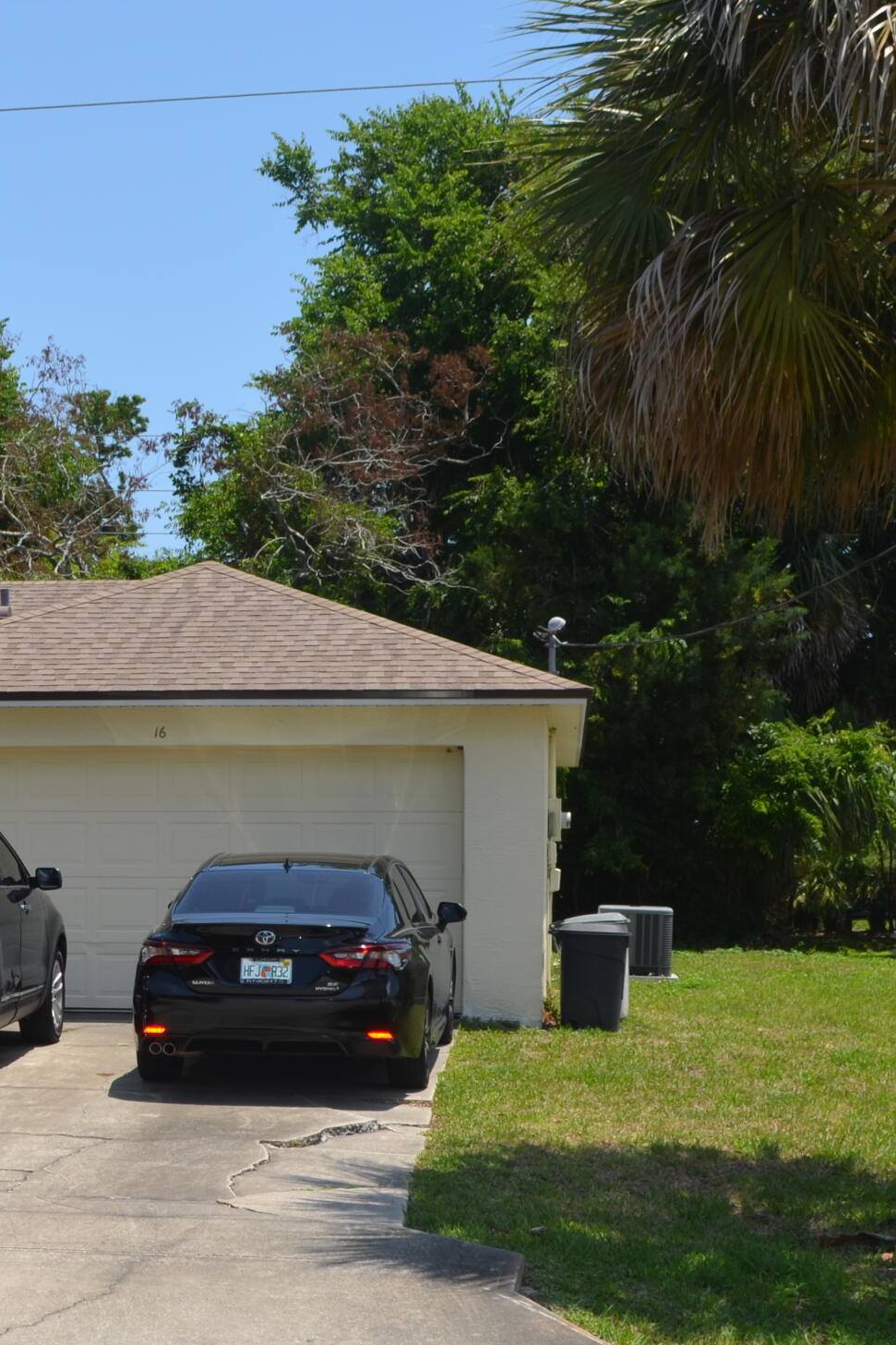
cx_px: 34
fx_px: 2763
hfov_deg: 18.0
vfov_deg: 27.3
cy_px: 840
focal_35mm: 74
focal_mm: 24
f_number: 10
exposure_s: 1/200
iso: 100
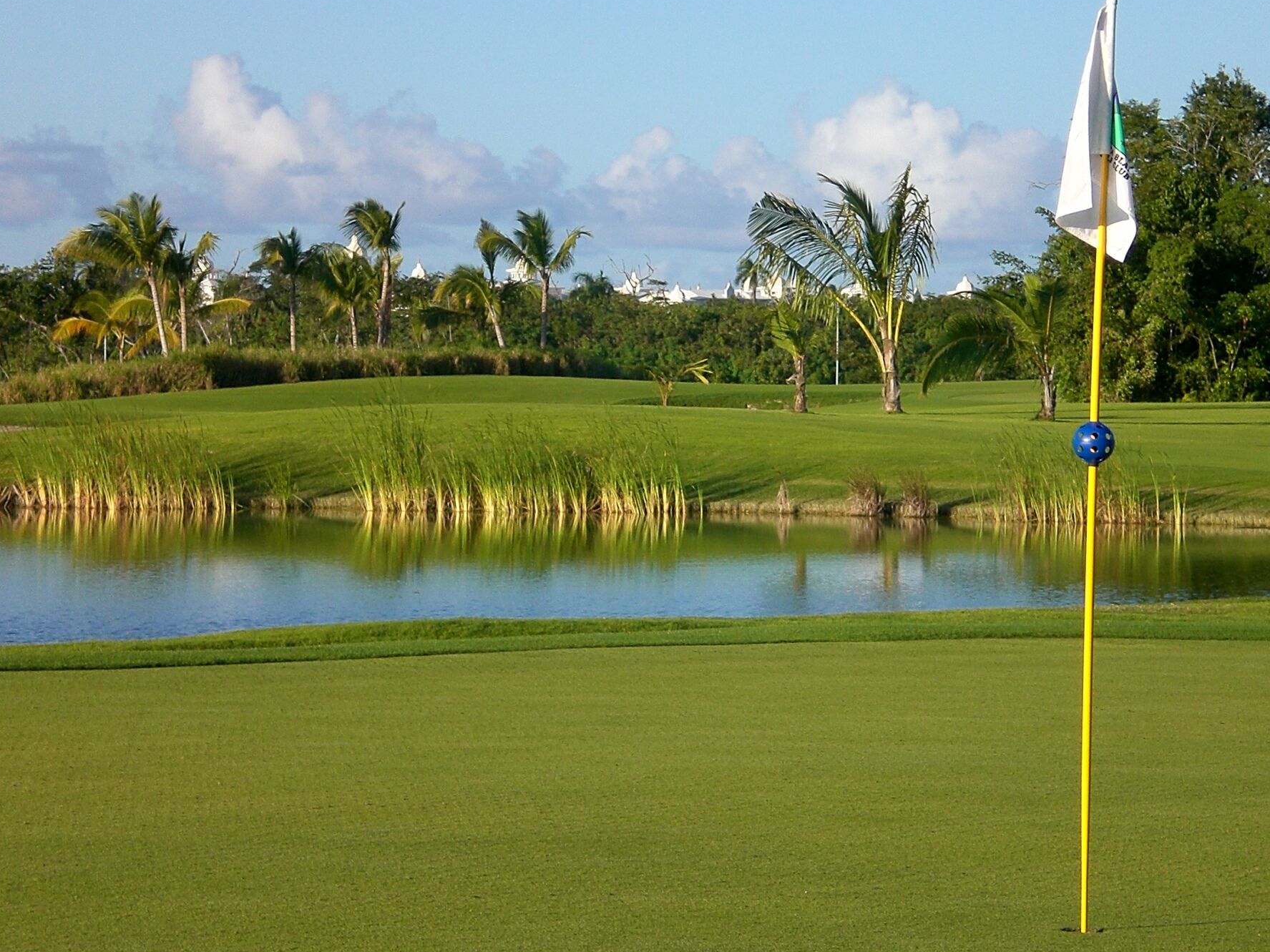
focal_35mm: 148
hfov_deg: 13.3
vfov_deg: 10.0
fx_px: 5429
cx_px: 813
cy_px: 368
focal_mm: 18.9
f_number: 5.9
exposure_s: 1/250
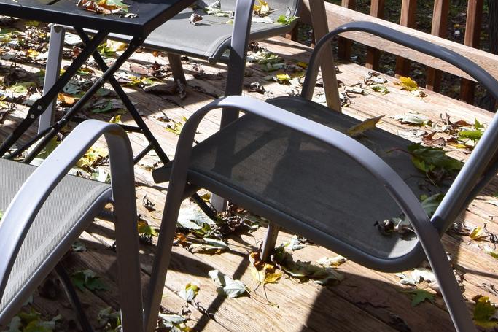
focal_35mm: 108
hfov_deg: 18.7
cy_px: -5
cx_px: 69
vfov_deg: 12.5
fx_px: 1494
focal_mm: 24
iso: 400
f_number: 10
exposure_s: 1/320
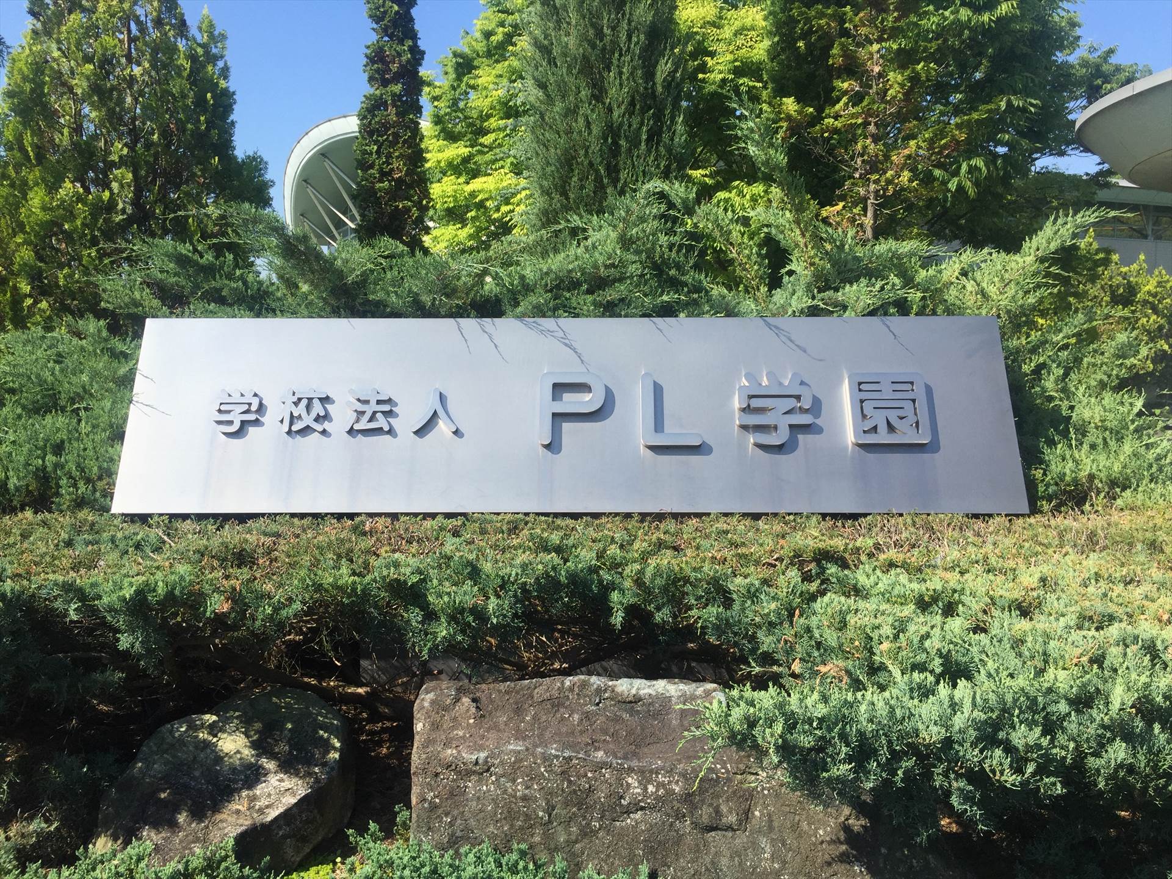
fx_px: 982
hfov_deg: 61.7
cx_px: 586
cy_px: 440
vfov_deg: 48.2
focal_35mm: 29
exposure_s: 1/1464
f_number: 2.2
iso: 32
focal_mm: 4.15
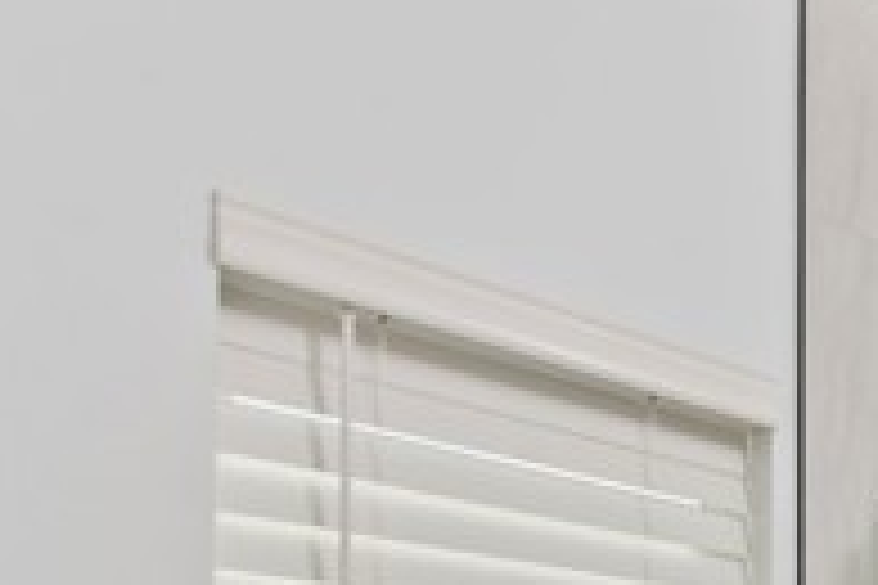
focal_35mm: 46
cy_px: 839
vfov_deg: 24.0
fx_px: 1122
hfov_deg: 33.0
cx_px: 1112
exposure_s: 1/800
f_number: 5.6
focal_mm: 14
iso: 400
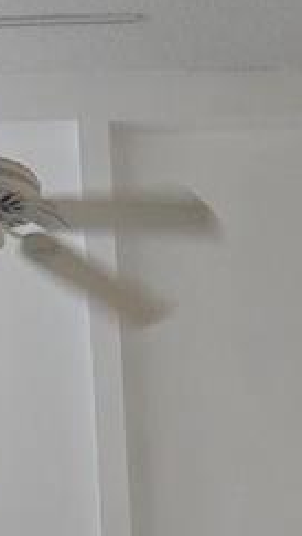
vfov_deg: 24.9
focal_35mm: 70
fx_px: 995
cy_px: 748
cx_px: 324
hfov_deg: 16.8
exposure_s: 1/60
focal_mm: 2.2
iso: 64
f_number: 2.2
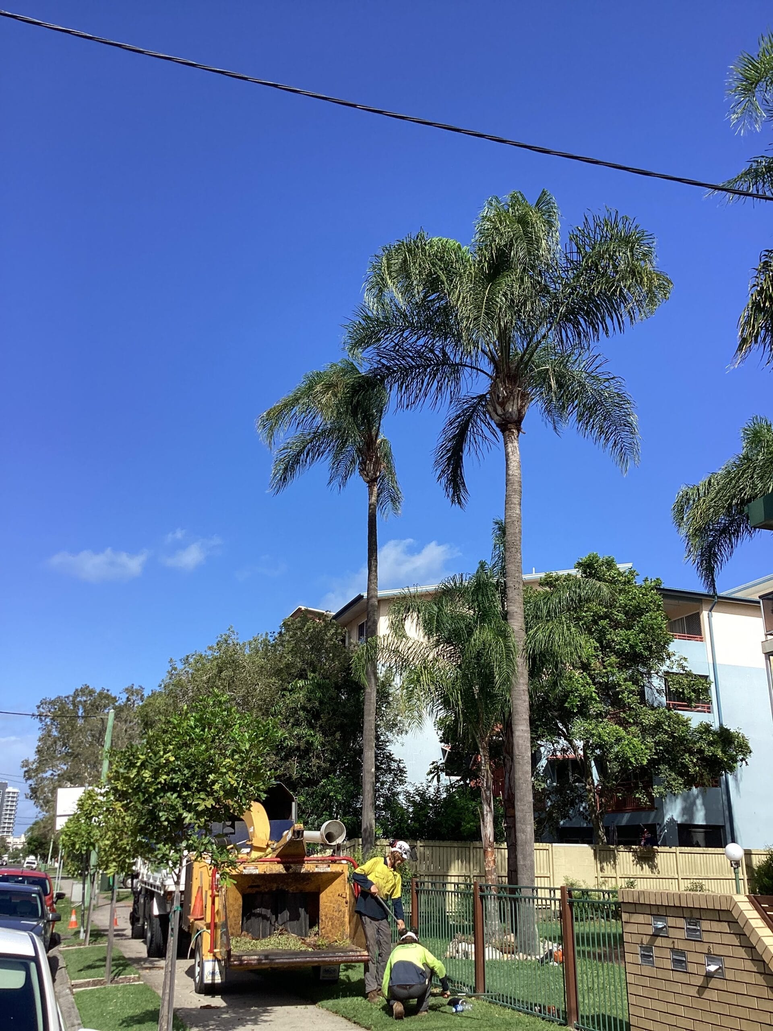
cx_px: 386
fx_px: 923
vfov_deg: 58.4
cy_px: 516
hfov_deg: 45.4
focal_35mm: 31
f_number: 2.4
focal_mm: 3.3
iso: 25
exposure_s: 1/1101
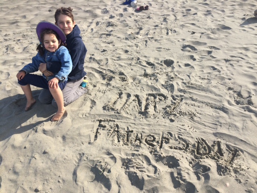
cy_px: 96
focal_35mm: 29
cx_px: 128
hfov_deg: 61.7
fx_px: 215
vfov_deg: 48.2
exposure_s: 1/1140
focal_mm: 4.15
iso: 32
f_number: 2.2
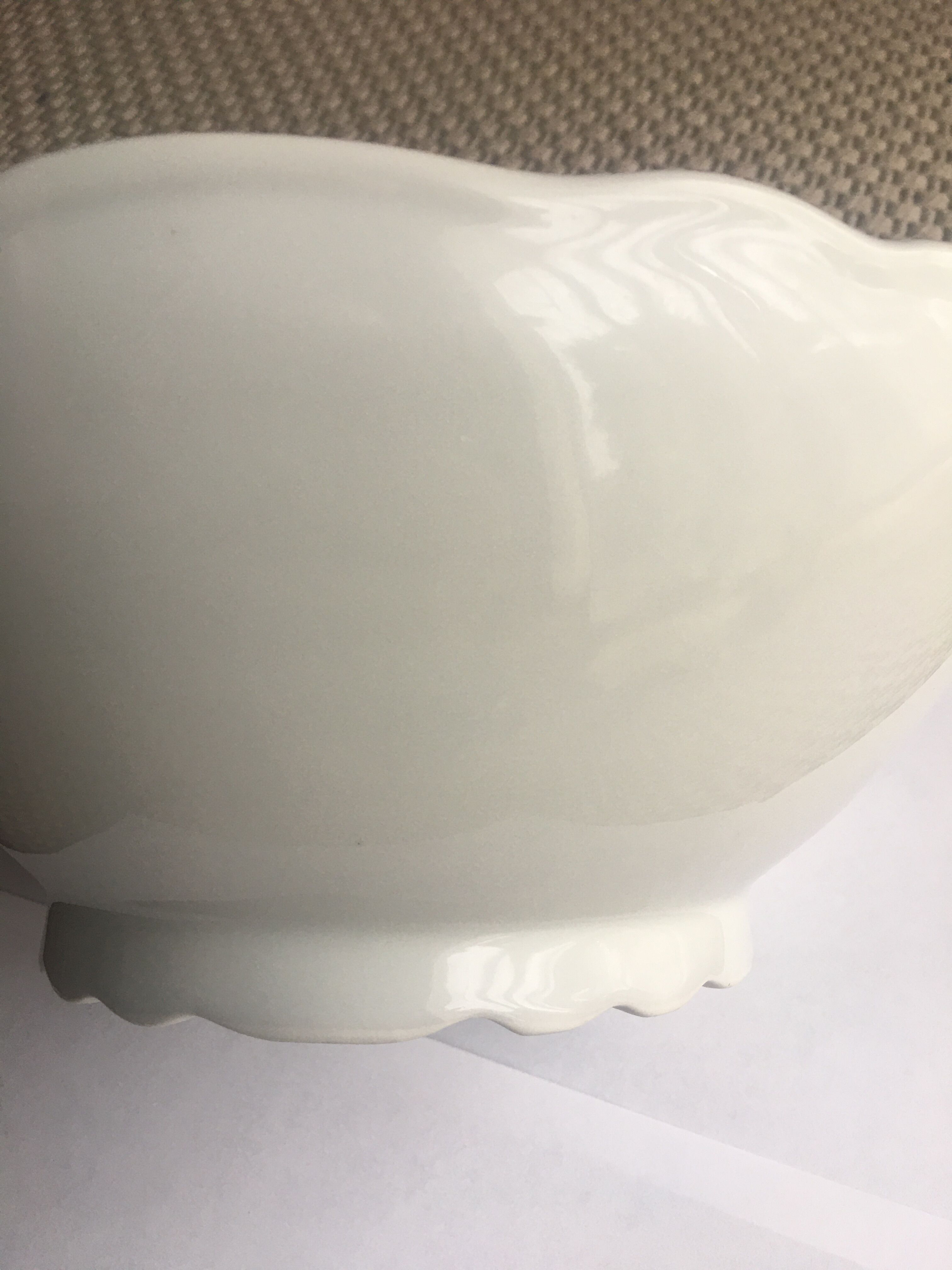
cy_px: 635
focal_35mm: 29
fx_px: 1063
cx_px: 476
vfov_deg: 61.7
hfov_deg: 48.2
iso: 25
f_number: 2.2
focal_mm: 4.15
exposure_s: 1/33
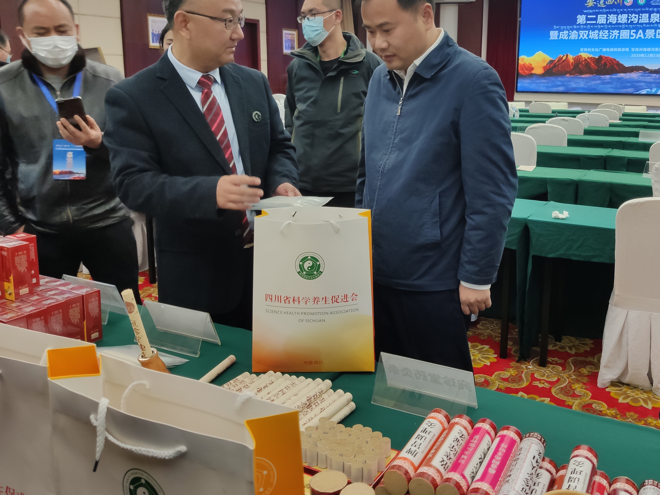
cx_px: 400
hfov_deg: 54.9
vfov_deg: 42.7
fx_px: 629
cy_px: 194
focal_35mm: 33
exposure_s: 1/100
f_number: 1.75
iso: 157
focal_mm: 4.75
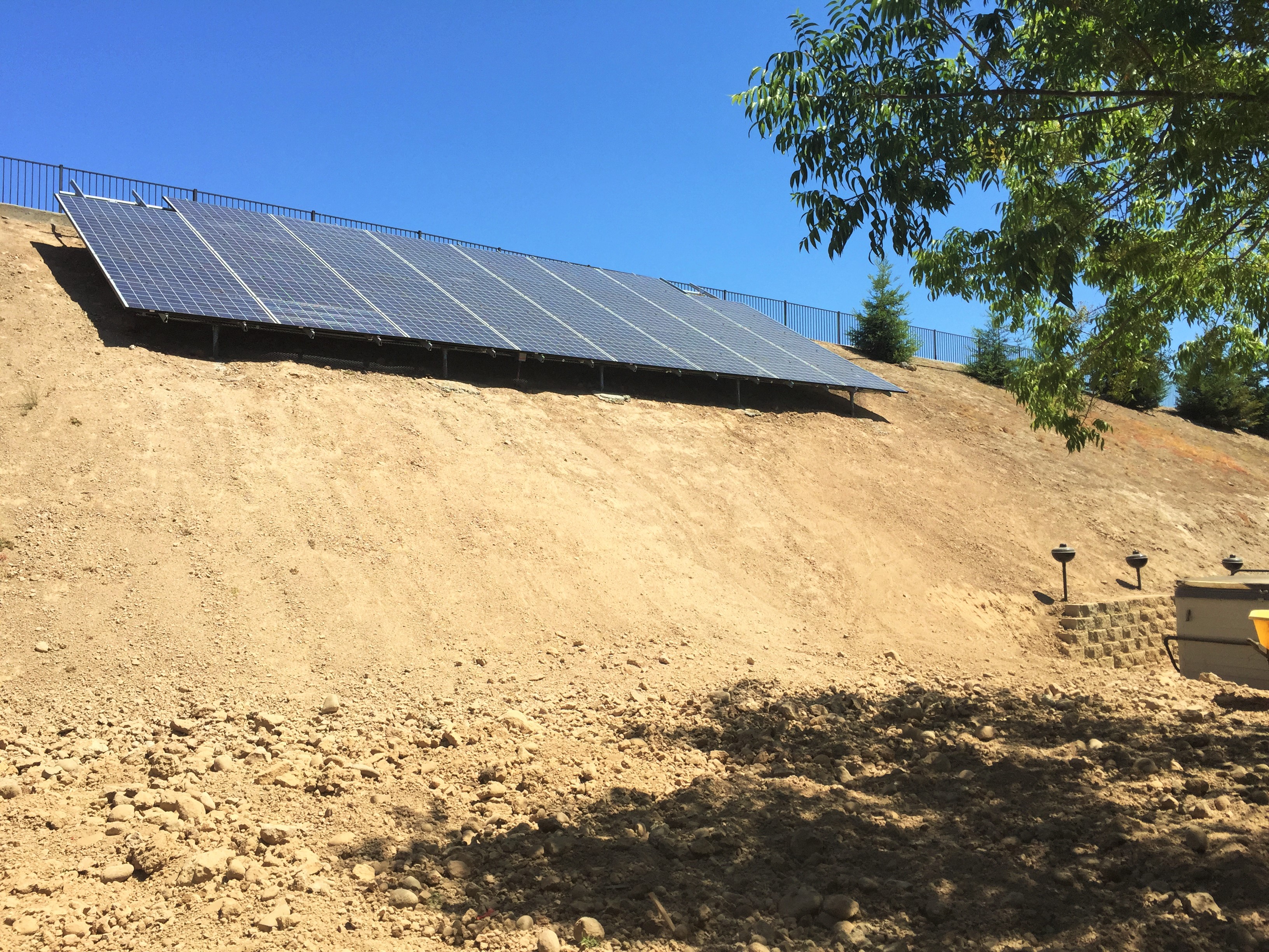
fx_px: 1063
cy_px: 476
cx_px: 634
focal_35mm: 29
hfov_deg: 61.7
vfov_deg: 48.2
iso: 32
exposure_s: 1/2083
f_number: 2.2
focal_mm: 4.15
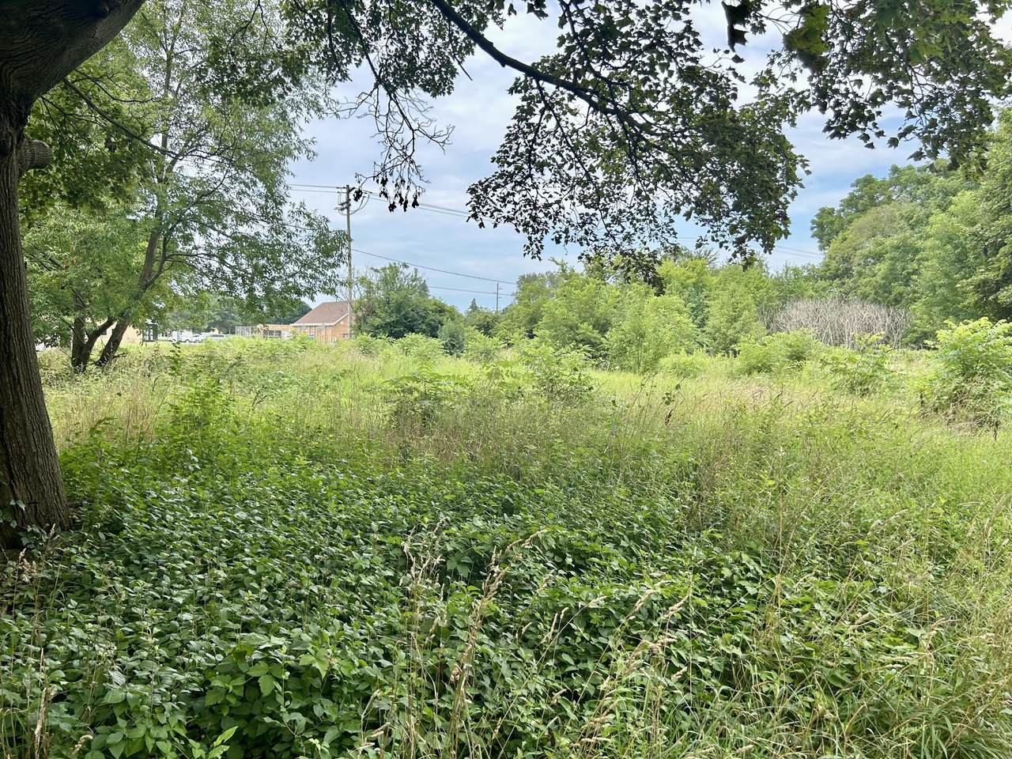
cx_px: 506
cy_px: 380
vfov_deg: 53.1
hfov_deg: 67.3
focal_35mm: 26
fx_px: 760
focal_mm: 5.7
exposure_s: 1/1531
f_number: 1.5
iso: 50
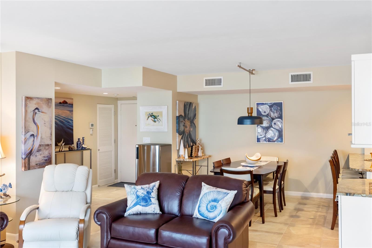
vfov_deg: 37.9
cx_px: 186
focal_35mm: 35
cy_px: 124
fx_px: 362
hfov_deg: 54.4
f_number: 2.8
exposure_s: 1/125
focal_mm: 35
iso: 640
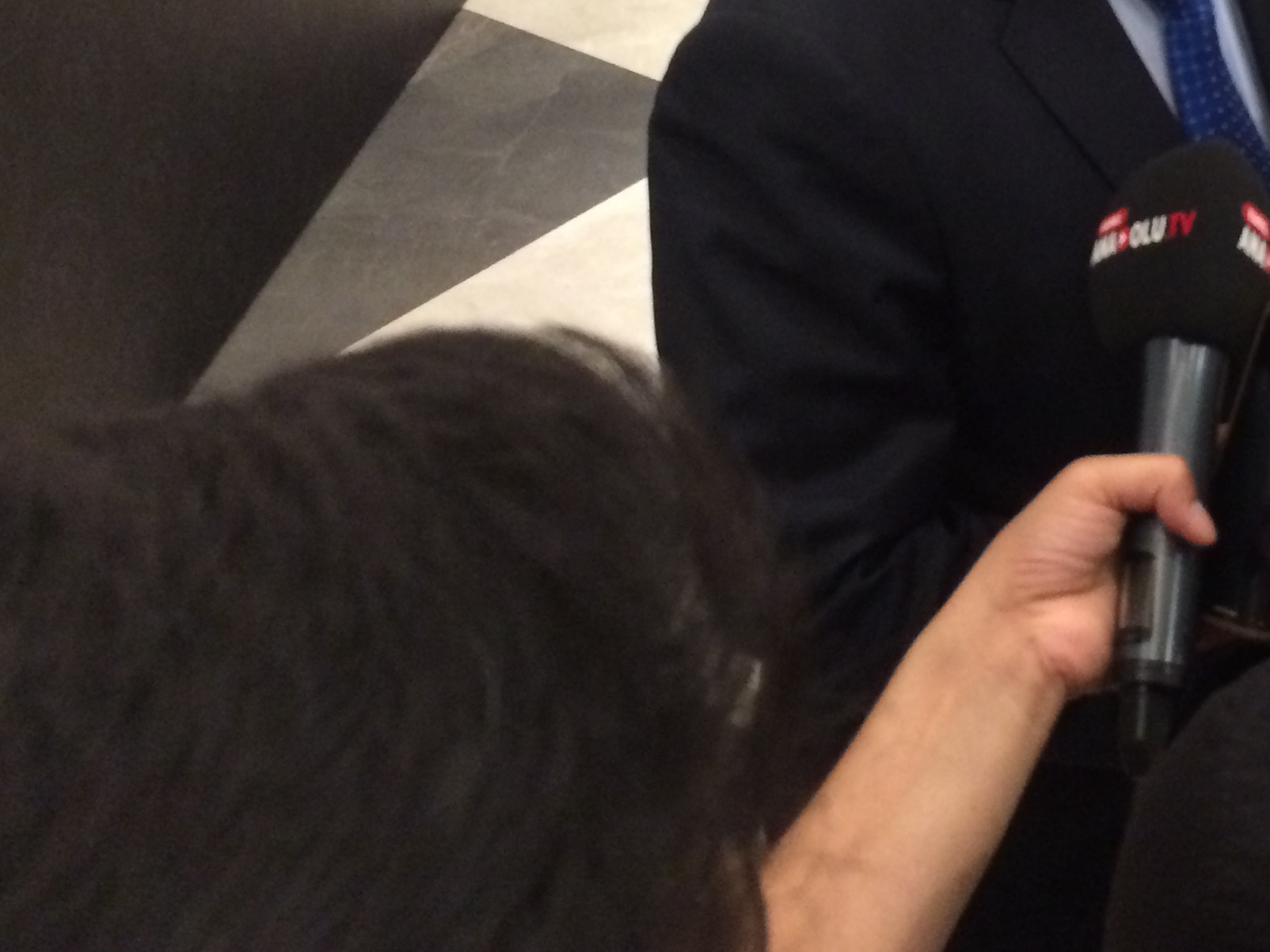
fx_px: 2165
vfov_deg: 24.2
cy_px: 104
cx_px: 1099
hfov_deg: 31.4
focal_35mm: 59
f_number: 2.2
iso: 320
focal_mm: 4.15
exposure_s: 1/17
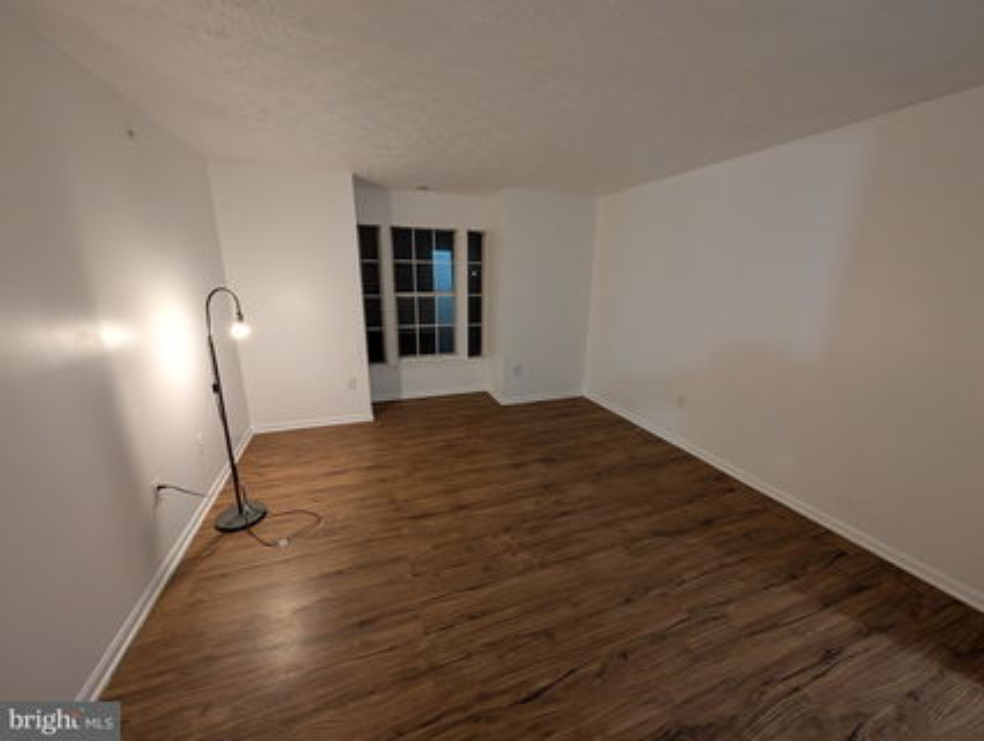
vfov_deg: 94.6
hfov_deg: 110.5
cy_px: 370
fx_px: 342
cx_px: 492
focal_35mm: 12
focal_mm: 2.02
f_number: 1.7
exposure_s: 1/60
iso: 190
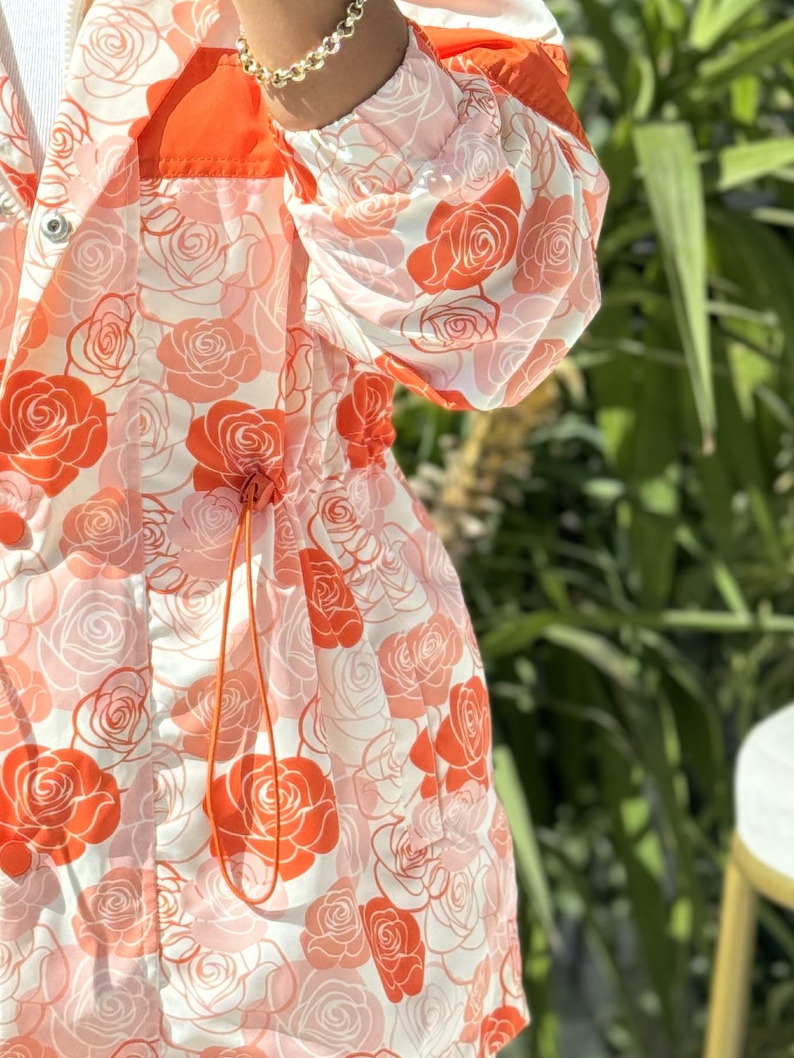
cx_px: 136
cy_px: 136
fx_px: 3272
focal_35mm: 107
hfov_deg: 13.8
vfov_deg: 18.1
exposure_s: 1/900
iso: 64
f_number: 1.78
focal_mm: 6.76
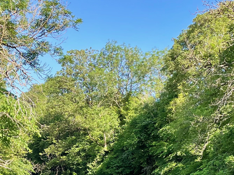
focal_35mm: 78
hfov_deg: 25.0
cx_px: 115
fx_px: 527
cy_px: 210
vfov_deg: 18.0
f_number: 1.6
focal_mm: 4.2
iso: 32
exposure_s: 1/703
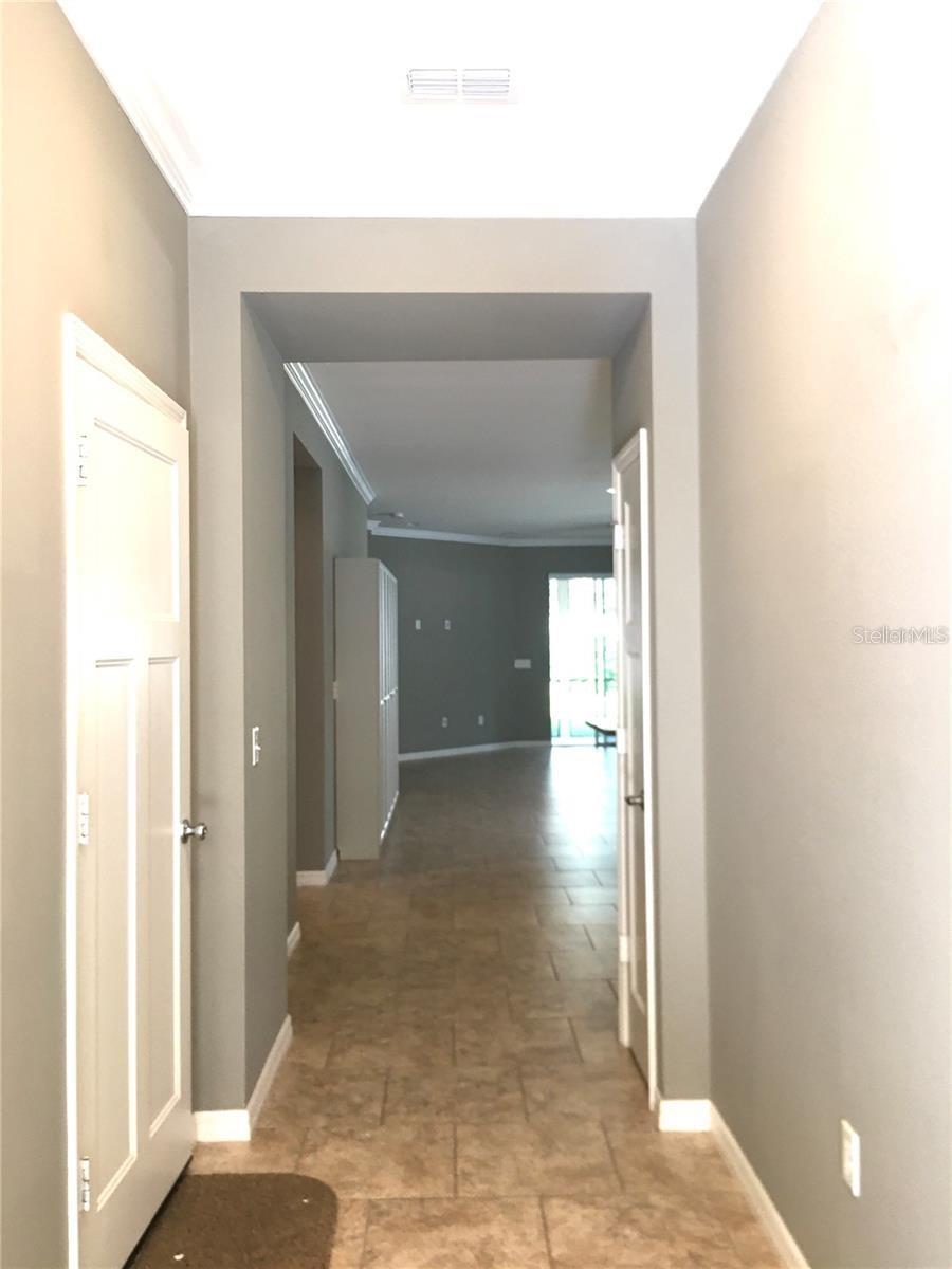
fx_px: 1063
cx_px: 476
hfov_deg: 48.2
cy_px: 634
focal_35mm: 29
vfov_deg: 61.7
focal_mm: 4.15
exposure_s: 1/15
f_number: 2.2
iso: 40
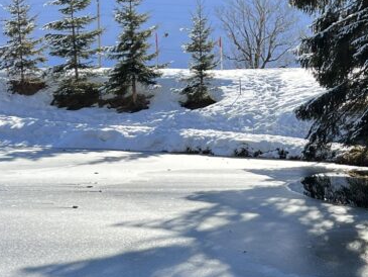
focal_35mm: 73
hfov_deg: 25.8
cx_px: 333
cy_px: 248
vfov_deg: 19.8
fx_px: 776
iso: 50
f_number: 1.5
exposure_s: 1/2404
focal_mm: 5.7
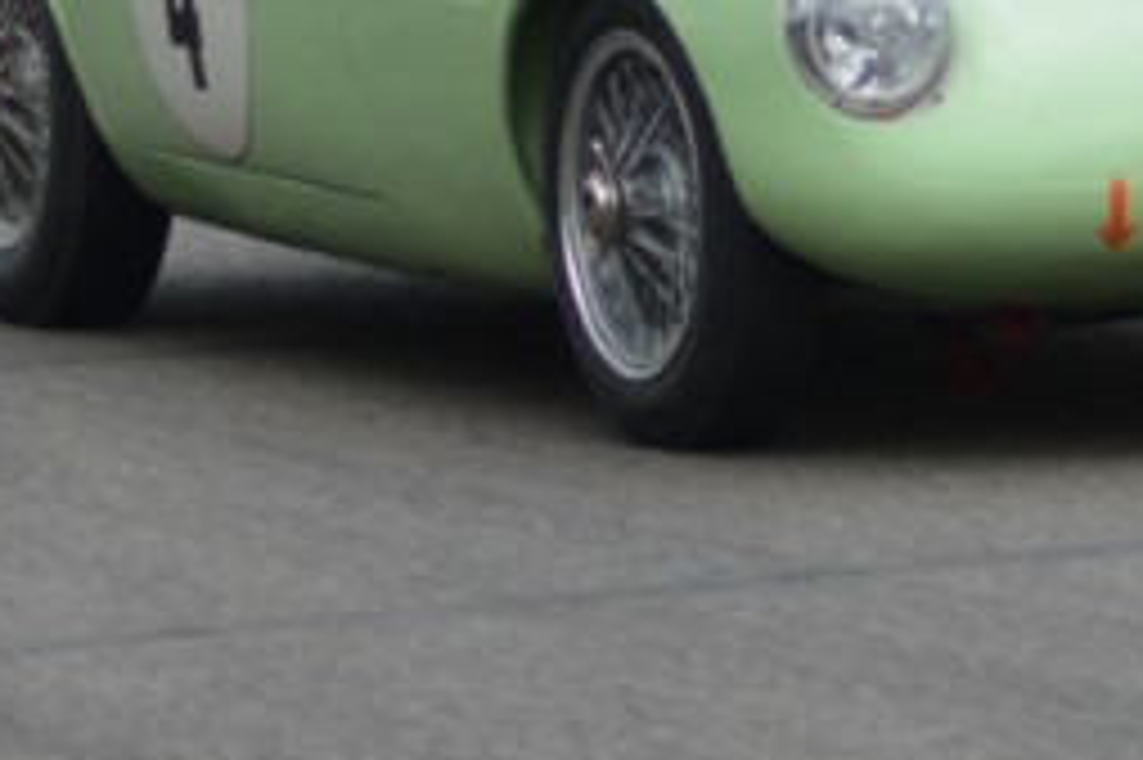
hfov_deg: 4.0
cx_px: 868
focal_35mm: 517
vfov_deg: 2.7
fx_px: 16416
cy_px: 7
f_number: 5
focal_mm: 125
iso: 400
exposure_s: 1/500
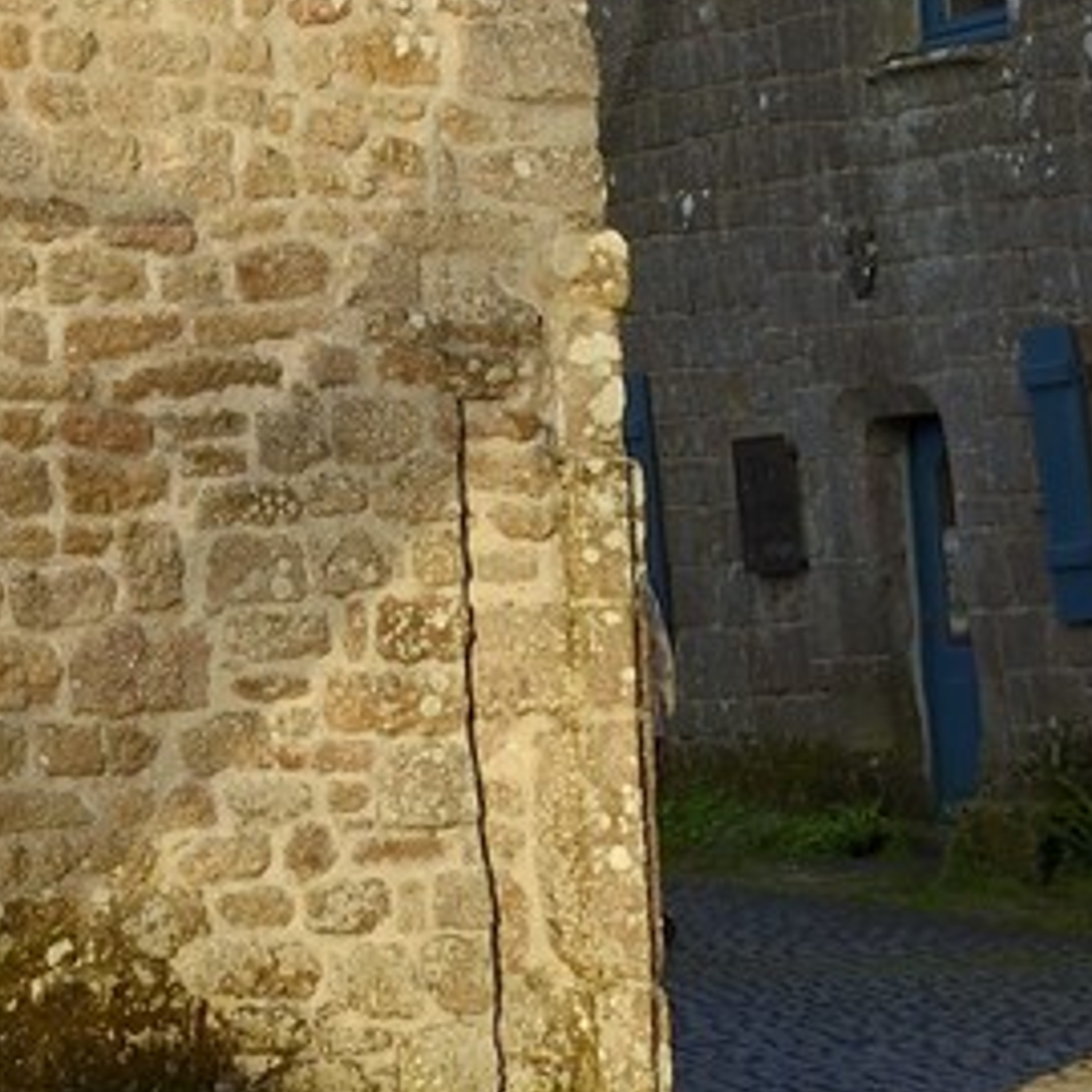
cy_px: -433
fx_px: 6103
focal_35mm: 171
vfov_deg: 10.0
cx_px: -971
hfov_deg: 9.6
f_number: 10
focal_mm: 34
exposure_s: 1/160
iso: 200
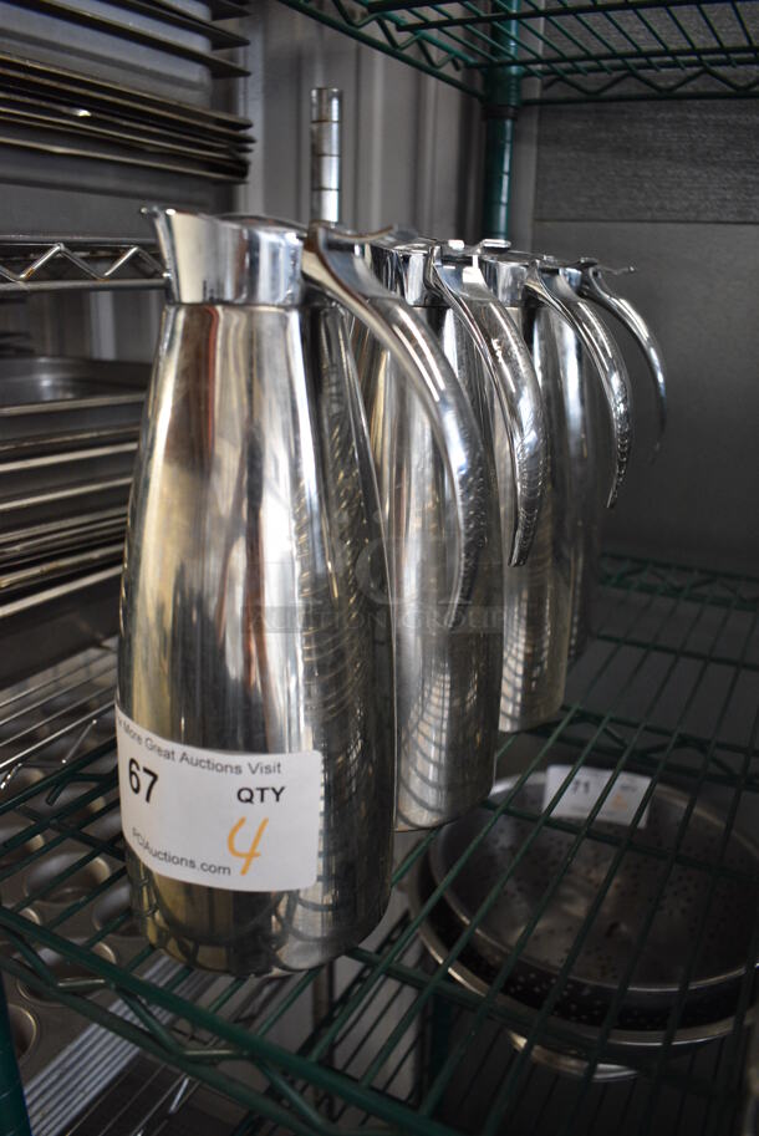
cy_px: 568
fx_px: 853
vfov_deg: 67.3
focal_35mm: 27
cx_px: 380
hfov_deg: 48.0
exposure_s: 1/125
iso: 1250
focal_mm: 18
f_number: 3.5
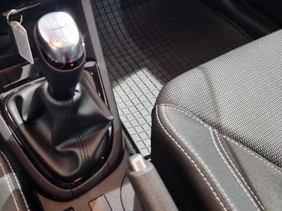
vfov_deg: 36.8
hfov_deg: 47.6
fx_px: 318
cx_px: 112
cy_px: 101
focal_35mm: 39
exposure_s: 1/25
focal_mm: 5.4
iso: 500
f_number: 1.8
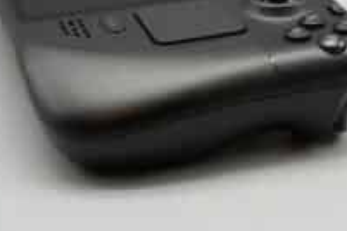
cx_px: 228
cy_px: 28
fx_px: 1176
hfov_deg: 16.8
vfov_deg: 11.2
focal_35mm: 122
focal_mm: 63
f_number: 10
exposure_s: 1/80
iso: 1000
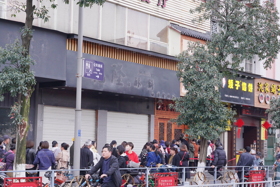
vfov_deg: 20.3
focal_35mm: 67
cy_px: 105
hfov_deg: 30.1
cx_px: 125
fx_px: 521
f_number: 9
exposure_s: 1/400
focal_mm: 51
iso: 800
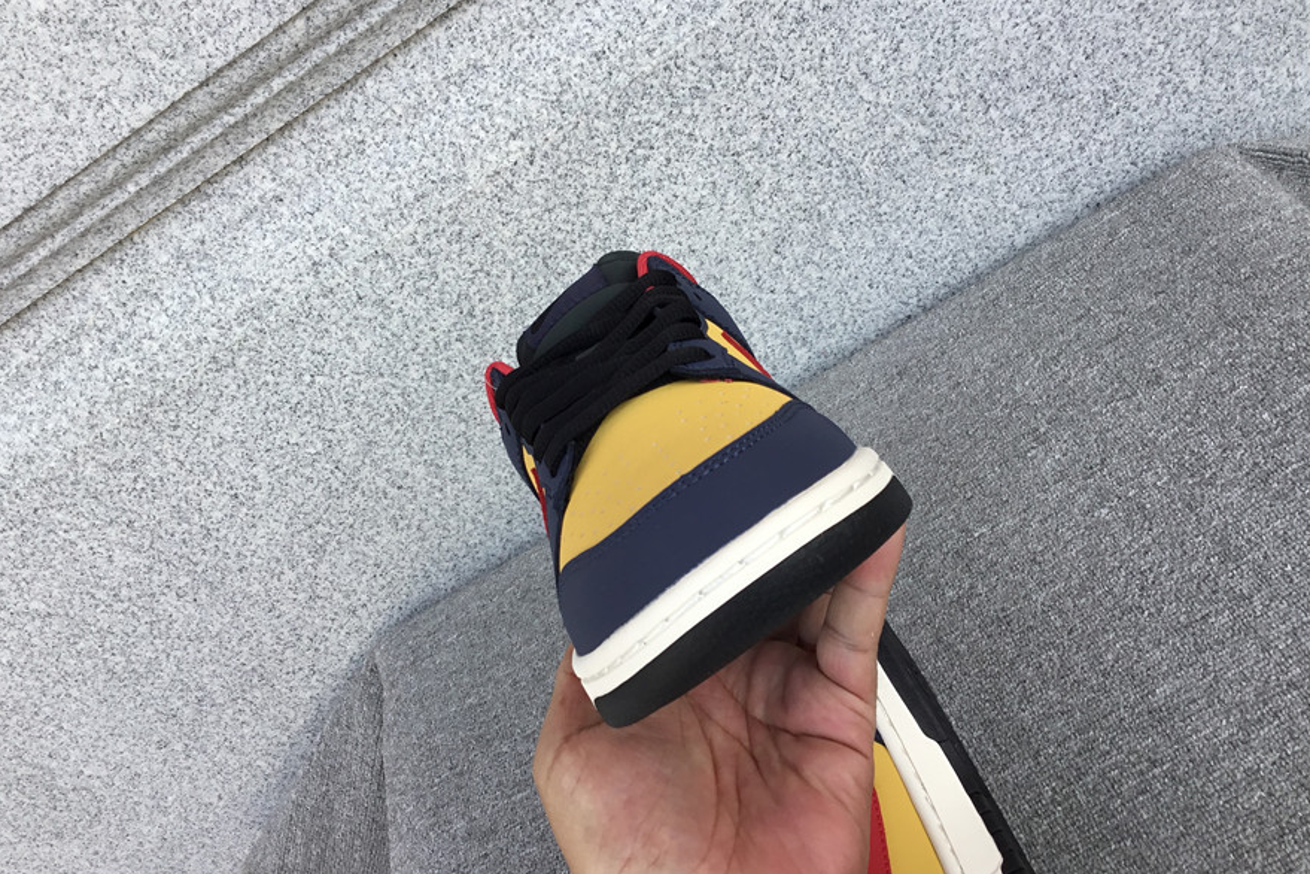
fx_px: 1201
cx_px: 653
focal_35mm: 33
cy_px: 430
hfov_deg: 57.2
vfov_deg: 40.0
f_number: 2.4
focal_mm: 3.3
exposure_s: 1/251
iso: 25
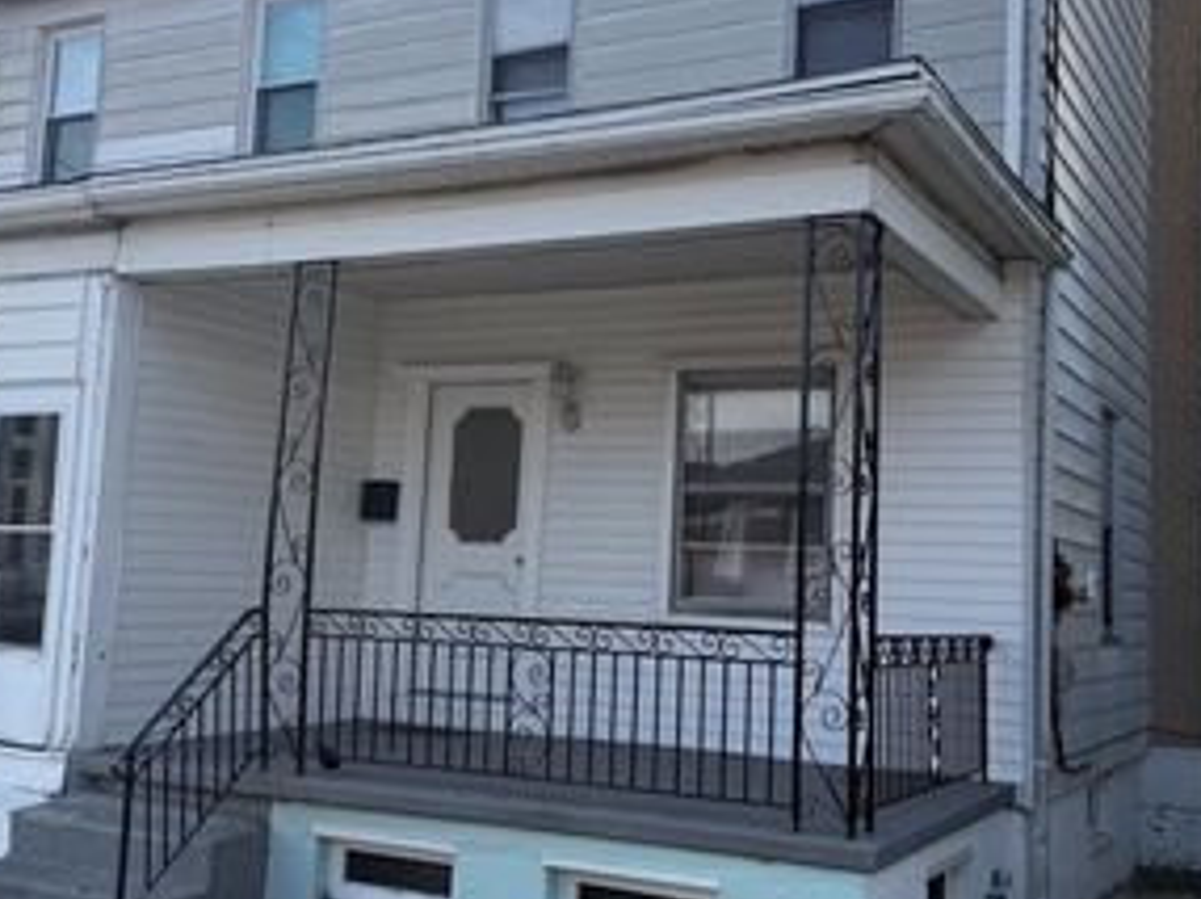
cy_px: 410
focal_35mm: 42
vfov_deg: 34.3
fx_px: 1456
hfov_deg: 44.8
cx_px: 617
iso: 100
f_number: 1.78
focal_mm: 6.76
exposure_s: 1/3279
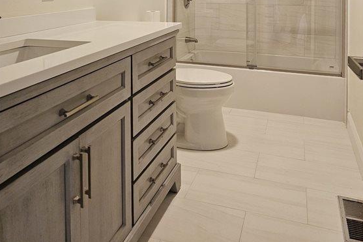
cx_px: 185
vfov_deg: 35.7
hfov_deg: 57.2
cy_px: -6
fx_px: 333
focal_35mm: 33
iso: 640
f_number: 1.7
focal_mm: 6.3
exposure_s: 1/120
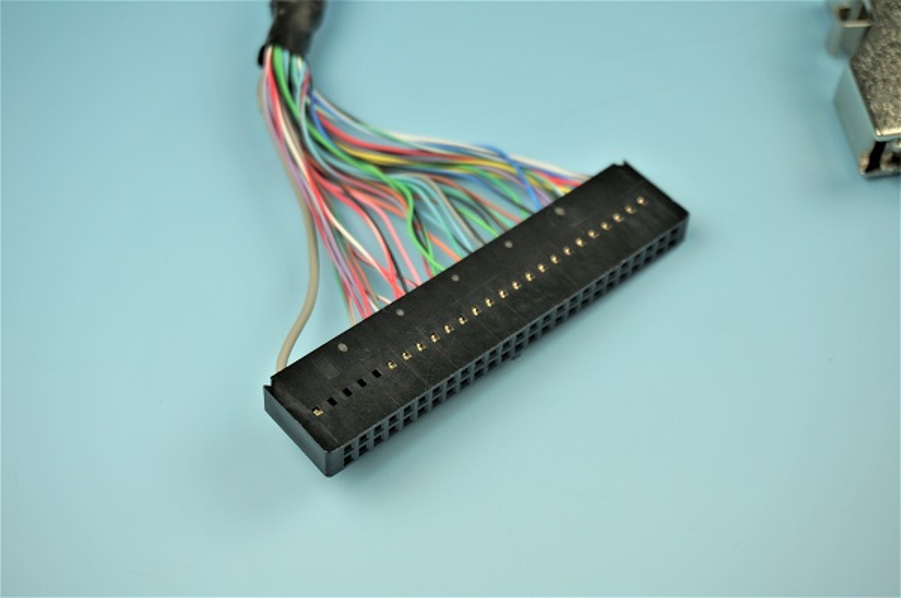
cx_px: 450
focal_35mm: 62
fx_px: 1537
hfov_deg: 32.7
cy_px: 299
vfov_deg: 22.0
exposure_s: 1/160
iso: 160
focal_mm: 41
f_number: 5.6
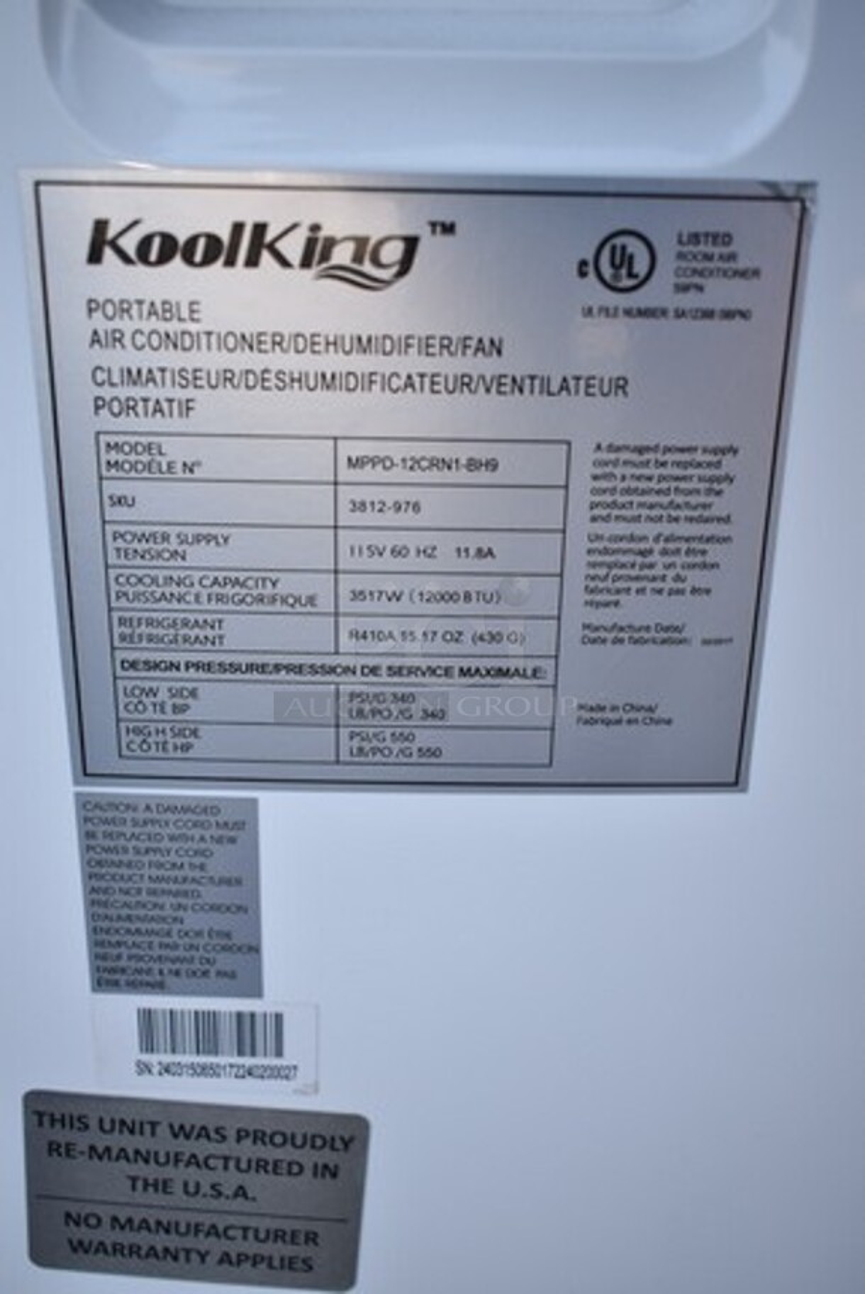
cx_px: 432
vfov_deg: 49.5
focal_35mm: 39
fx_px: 1402
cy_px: 647
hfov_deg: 34.3
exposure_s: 1/125
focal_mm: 26
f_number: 4
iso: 125
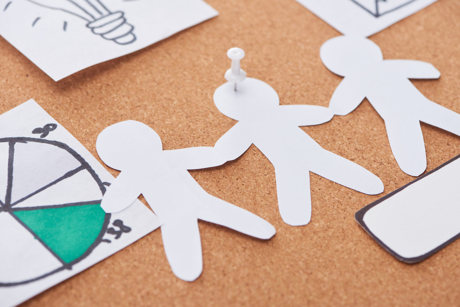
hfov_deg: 19.5
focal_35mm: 105
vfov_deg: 13.0
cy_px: 154
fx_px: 1342
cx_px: 230
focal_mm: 105
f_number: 9
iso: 200
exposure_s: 1/160
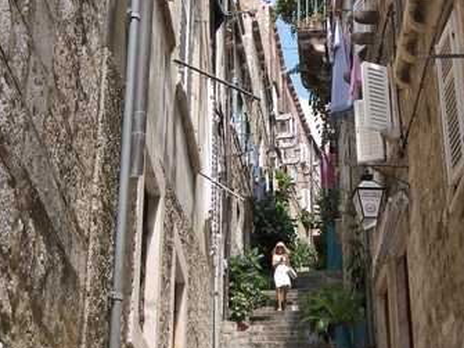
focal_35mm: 77
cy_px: 190
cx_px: 270
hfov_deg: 25.3
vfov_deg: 19.1
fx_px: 1032
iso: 50
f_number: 3.6
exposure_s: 1/320
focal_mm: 8.9
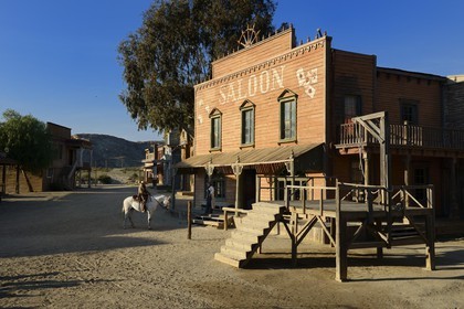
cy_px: 154
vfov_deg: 33.4
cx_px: 232
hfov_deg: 48.5
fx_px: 516
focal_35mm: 40
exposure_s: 1/320
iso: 200
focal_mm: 40
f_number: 10
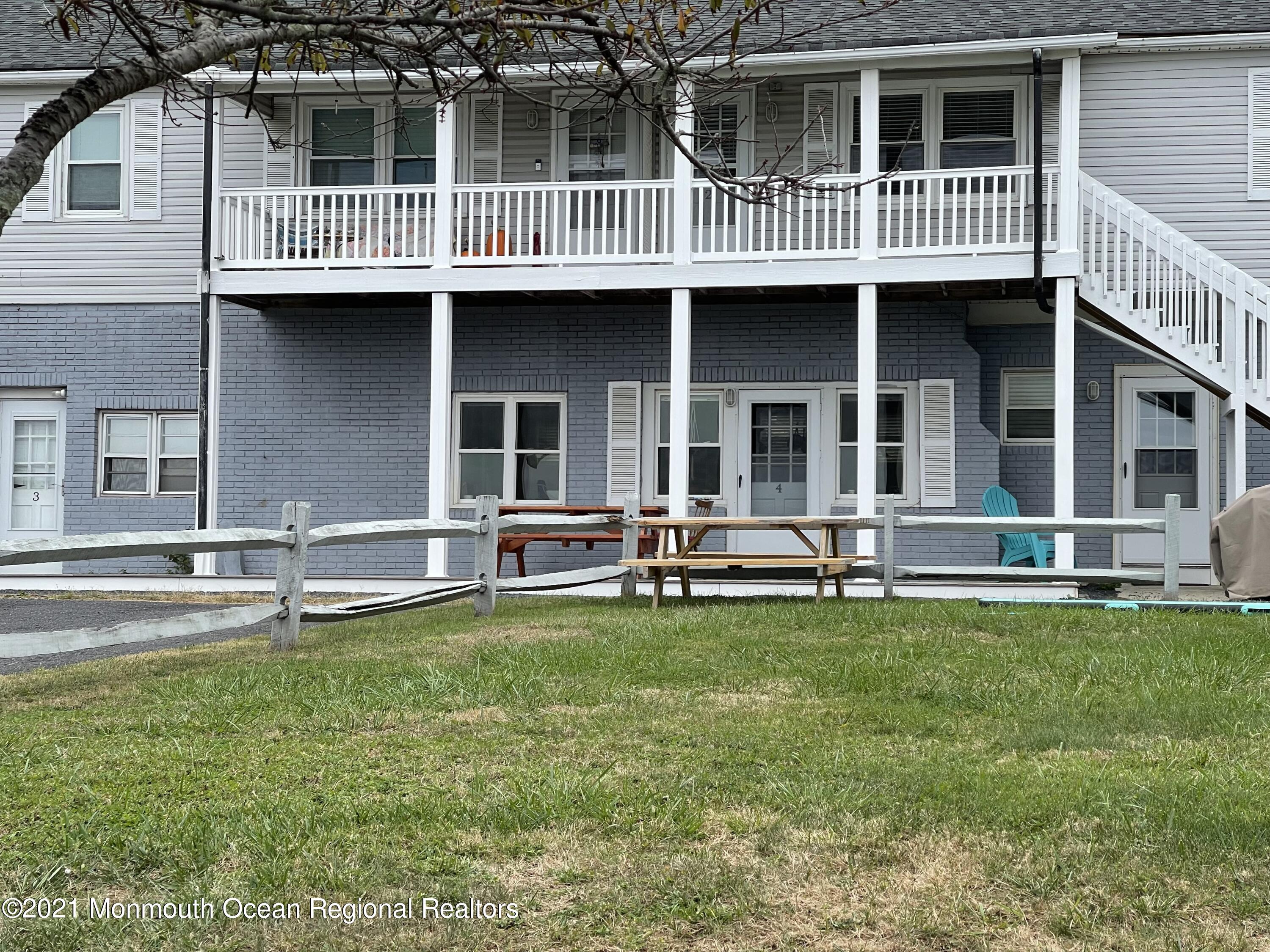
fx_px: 2348
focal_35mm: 64
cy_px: 476
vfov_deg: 22.9
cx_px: 635
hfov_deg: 30.3
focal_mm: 7.5
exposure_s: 1/394
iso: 20
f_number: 2.2
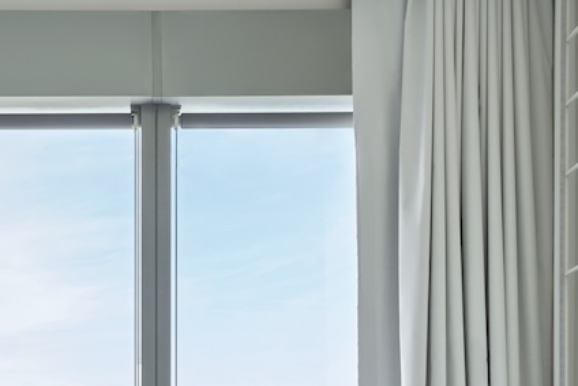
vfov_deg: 18.6
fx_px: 1092
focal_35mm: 68
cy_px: 509
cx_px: 87
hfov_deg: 28.8
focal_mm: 32.6
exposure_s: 1/20
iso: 400
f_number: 16
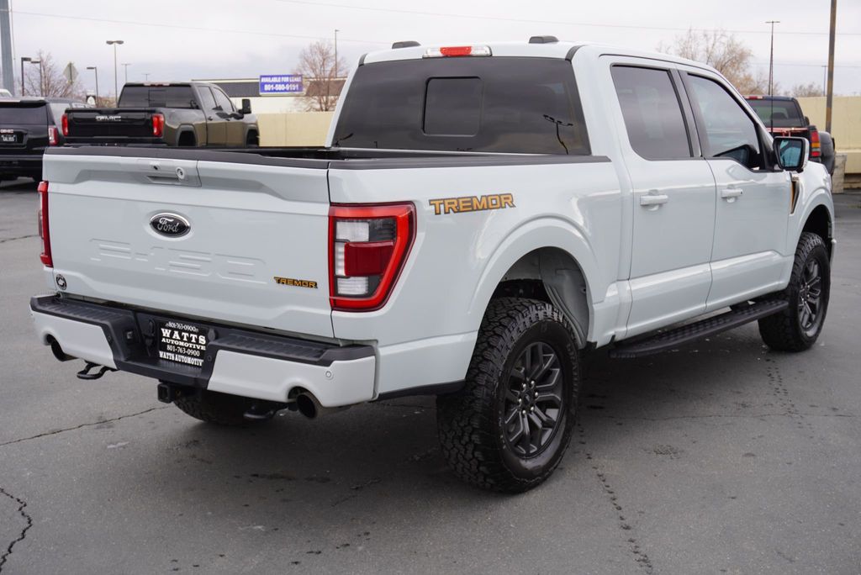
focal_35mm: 45
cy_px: 288
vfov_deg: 29.9
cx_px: 430
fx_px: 1077
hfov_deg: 43.6
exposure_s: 1/80
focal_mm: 30
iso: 100
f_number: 5.6
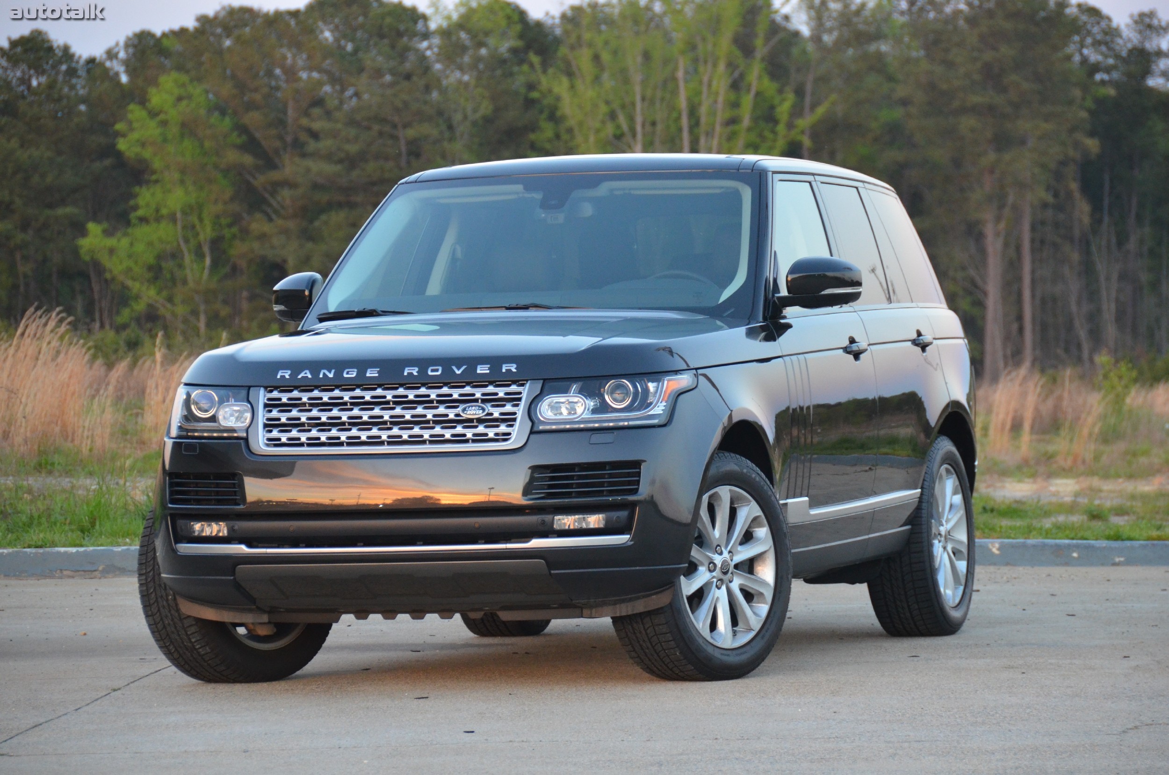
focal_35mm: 180
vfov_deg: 7.6
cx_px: 584
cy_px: 388
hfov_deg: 11.4
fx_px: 5833
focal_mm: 120
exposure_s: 1/80
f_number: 5.3
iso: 1600
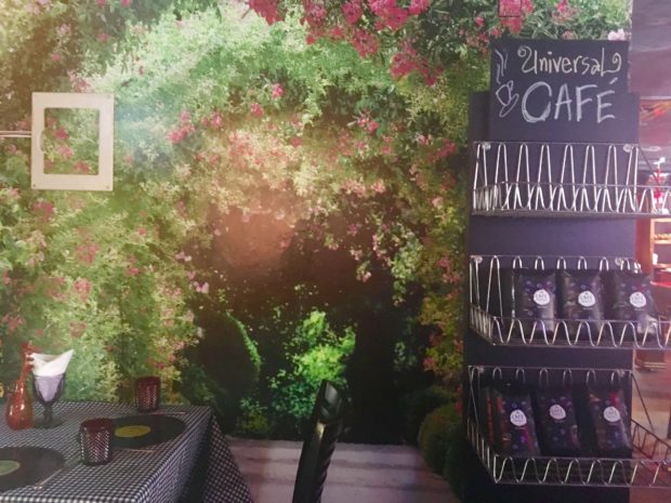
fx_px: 562
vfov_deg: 48.2
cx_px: 336
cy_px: 252
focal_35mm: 29
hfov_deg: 61.7
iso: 500
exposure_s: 1/15
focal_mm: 4.15
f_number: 2.2
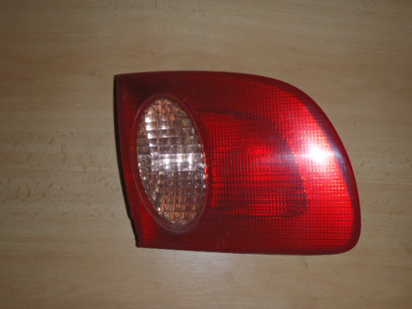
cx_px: 206
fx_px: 333
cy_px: 154
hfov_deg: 63.4
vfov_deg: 49.7
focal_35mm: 28
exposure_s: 1/30
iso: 100
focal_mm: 5
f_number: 3.9
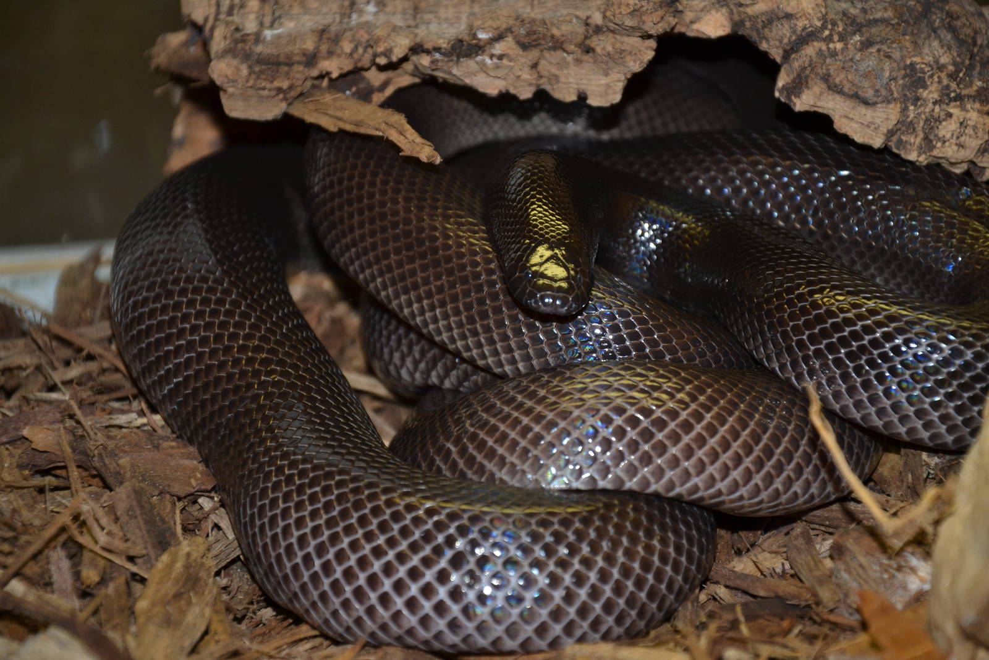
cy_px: 330
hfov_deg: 13.0
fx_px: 4327
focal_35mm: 158
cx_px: 494
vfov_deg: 8.7
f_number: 5.6
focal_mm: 105
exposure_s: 1/60
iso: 400
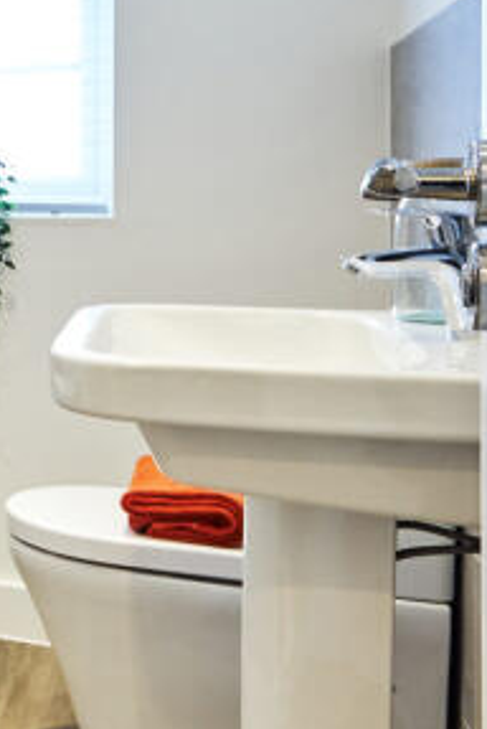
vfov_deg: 33.2
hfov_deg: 17.7
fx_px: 1190
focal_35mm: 59
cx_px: -436
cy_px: 161
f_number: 8
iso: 200
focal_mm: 11
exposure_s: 1/3
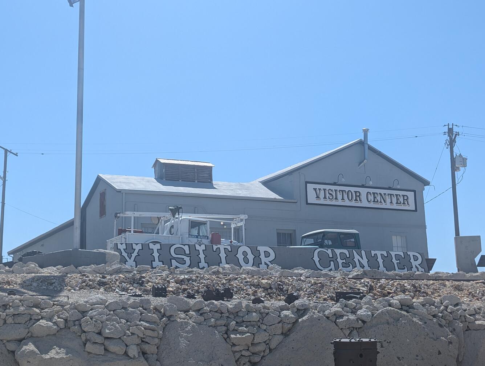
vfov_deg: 29.7
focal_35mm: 49
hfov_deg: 38.9
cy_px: 183
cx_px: 242
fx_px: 688
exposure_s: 1/1613
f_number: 1.68
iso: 23
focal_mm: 6.9
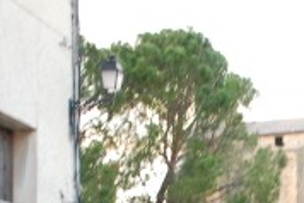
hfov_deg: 20.7
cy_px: 323
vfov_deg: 13.2
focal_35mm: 97
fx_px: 820
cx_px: 253
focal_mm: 18
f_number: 3.5
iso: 450
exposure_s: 1/30
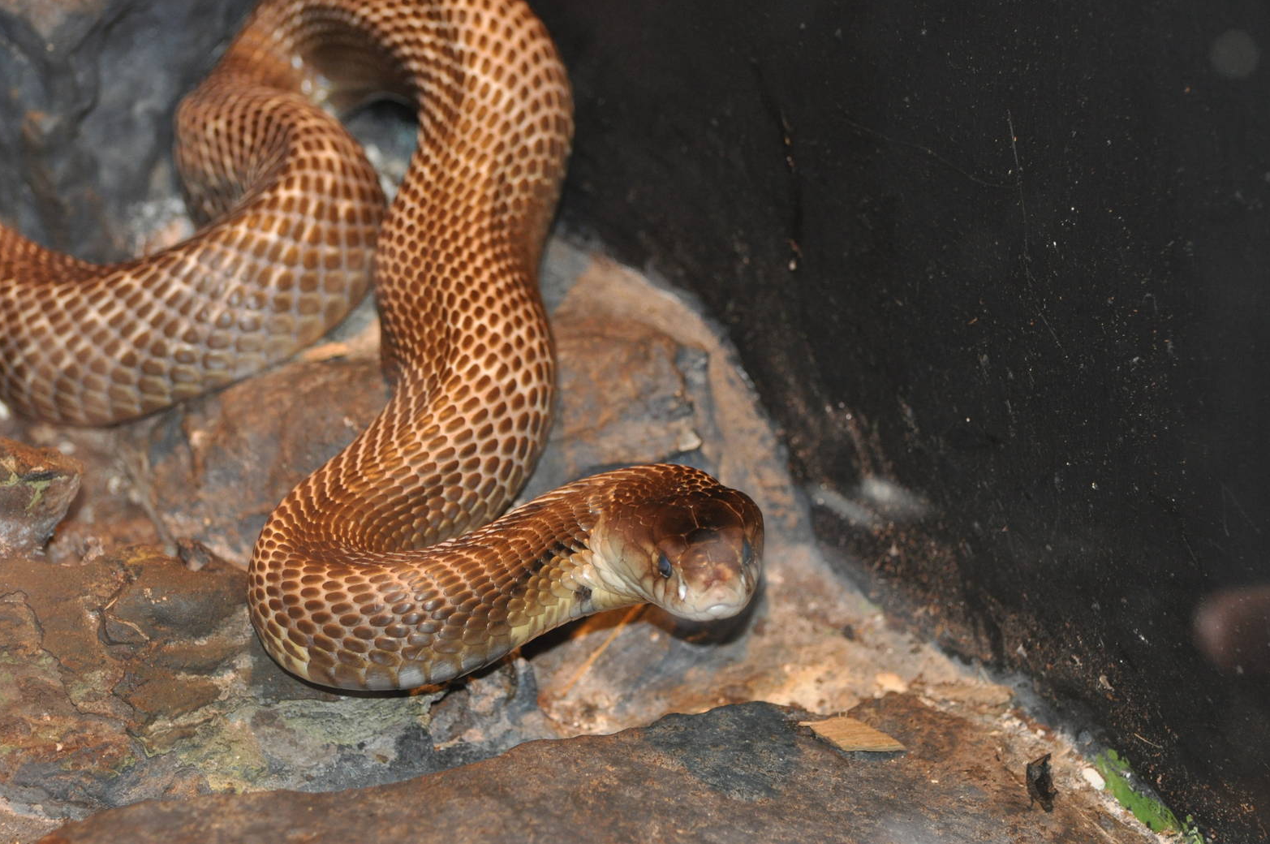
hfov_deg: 14.9
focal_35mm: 138
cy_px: 417
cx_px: 641
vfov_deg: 9.9
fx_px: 4863
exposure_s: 1/60
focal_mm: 90
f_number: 4.5
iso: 800
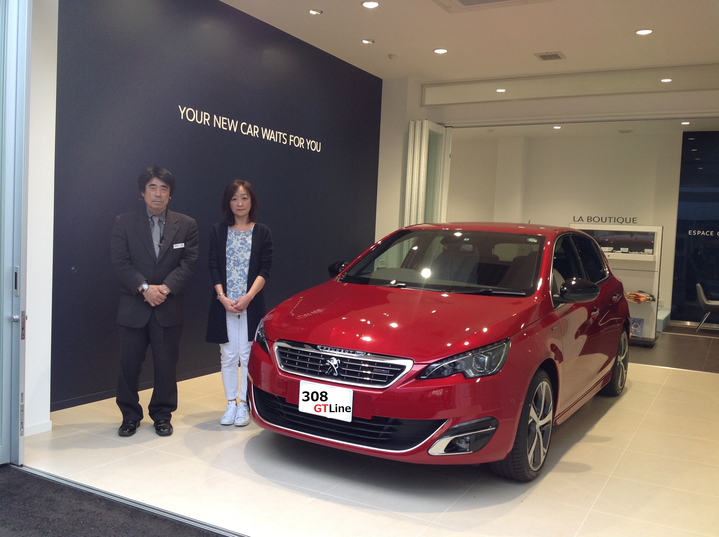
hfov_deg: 52.7
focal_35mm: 35
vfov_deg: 40.6
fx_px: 726
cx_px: 360
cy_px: 268
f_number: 2.4
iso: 50
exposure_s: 1/60
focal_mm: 4.28
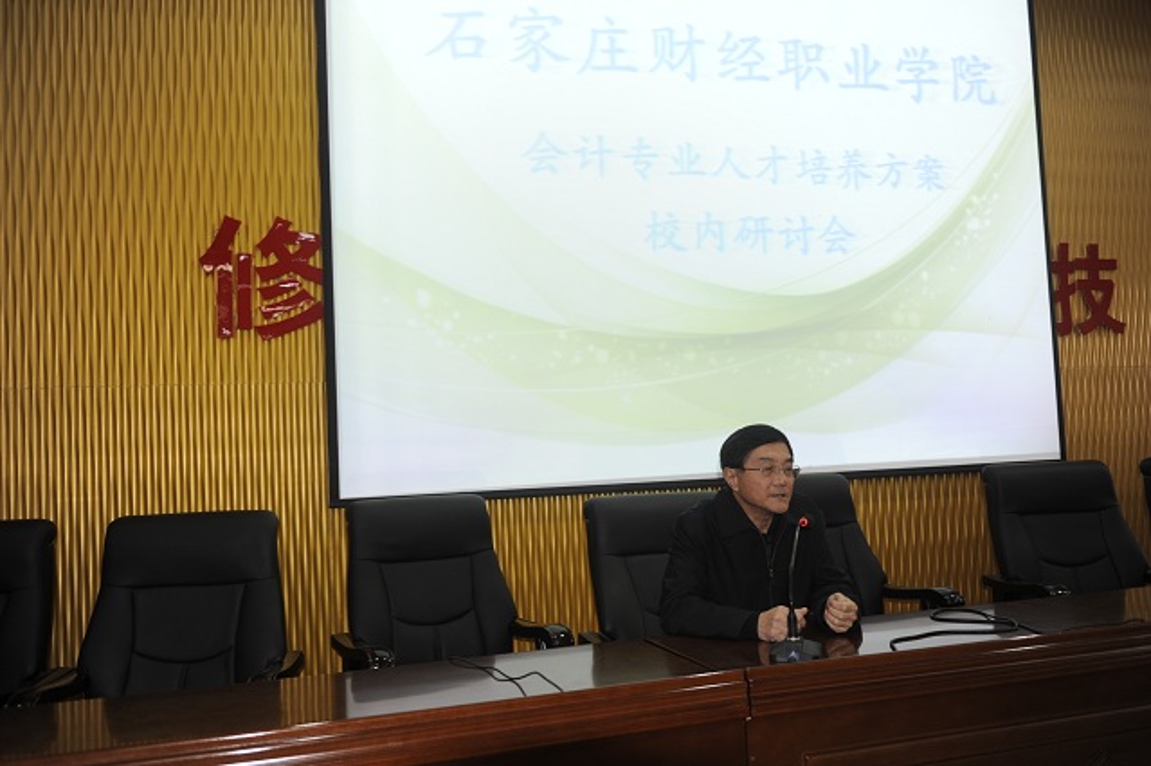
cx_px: 576
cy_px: 383
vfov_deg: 42.3
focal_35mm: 31
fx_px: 990
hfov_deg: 60.3
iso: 400
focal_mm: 31
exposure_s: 1/30
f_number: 2.8
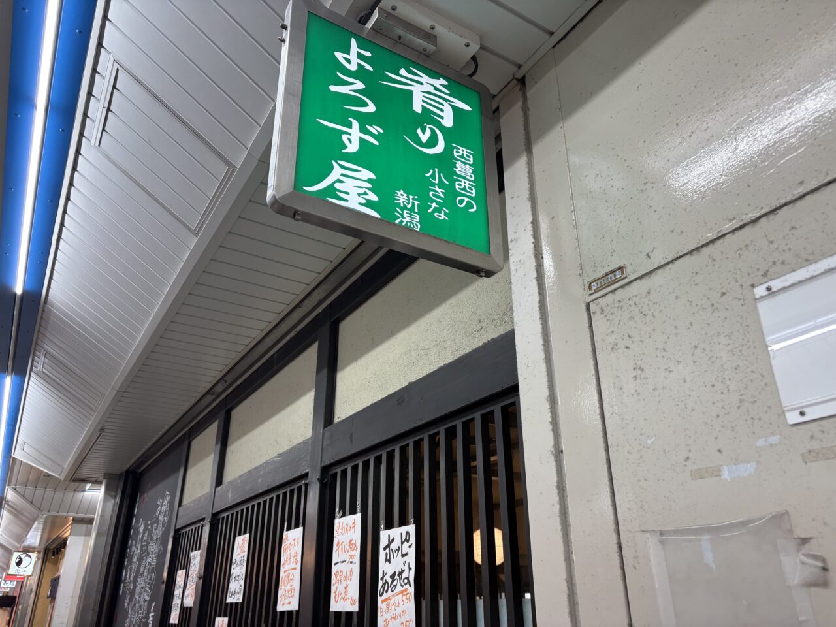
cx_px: 418
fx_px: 628
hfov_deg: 67.3
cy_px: 314
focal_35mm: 26
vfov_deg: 53.1
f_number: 1.6
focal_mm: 5.96
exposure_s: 1/100
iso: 50
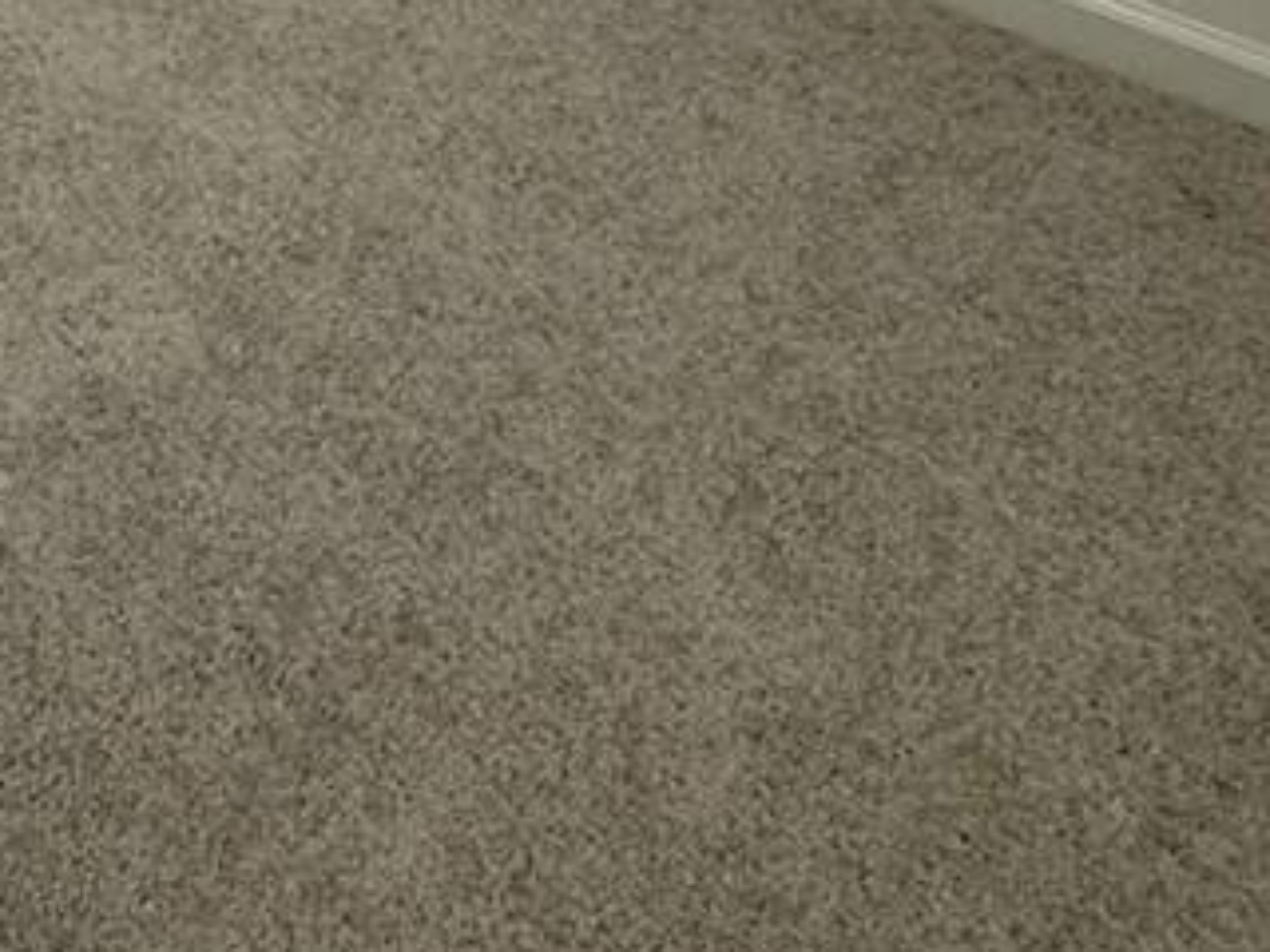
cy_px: -1055
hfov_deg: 24.1
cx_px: -409
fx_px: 2568
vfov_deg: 15.7
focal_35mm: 70
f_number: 2.2
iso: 125
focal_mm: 2.22
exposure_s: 1/120
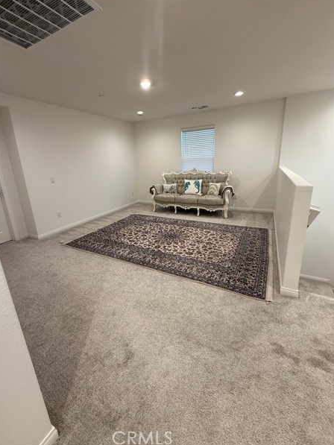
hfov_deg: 81.8
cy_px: 210
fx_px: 193
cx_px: 163
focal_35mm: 15
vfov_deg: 98.1
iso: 200
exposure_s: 1/60
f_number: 2.2
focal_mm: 2.22
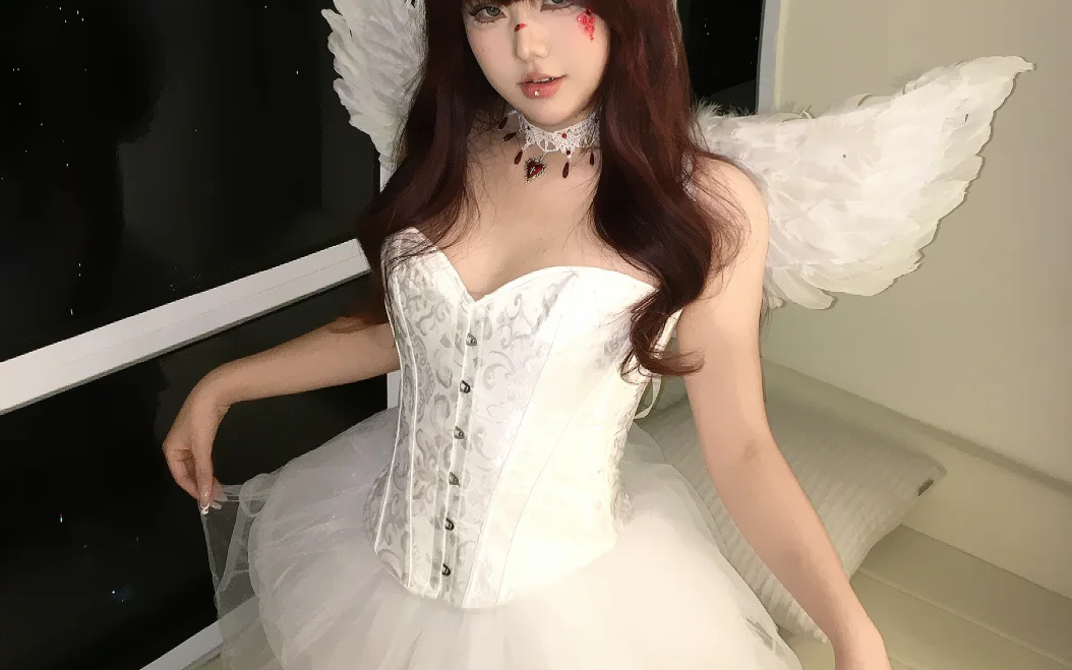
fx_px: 1227
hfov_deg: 47.2
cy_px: 237
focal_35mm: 42
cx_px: 543
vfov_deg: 30.4
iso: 100
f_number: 2.2
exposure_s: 1/33
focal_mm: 4.15
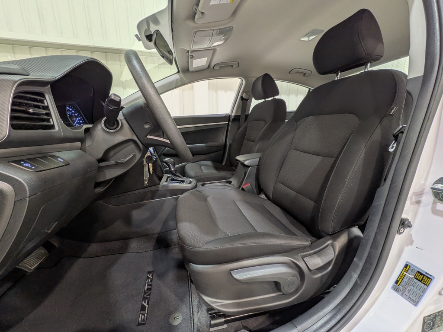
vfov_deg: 85.7
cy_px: 166
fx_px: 179
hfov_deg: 102.1
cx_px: 222
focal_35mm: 14
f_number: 2.2
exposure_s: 1/33.3
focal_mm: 1.83
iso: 60
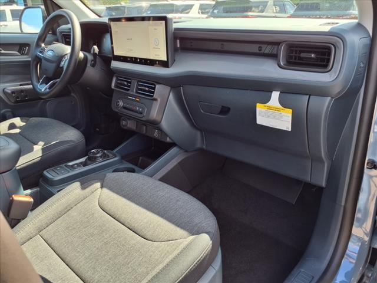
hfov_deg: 65.3
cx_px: 188
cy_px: 142
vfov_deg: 51.4
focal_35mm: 27
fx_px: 294
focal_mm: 3.58
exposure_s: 1/120
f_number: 1.9
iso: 40
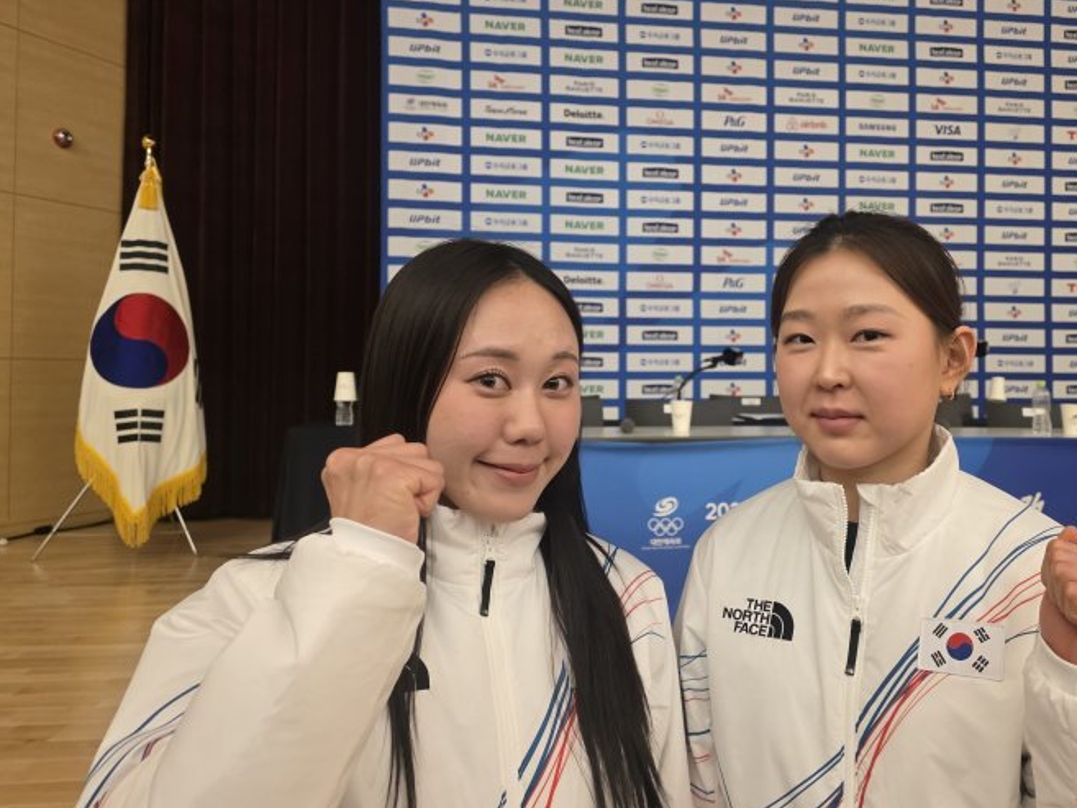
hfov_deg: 62.8
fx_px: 871
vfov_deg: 49.6
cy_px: 352
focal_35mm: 28
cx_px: 651
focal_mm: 6.3
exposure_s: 1/120
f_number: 1.7
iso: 640
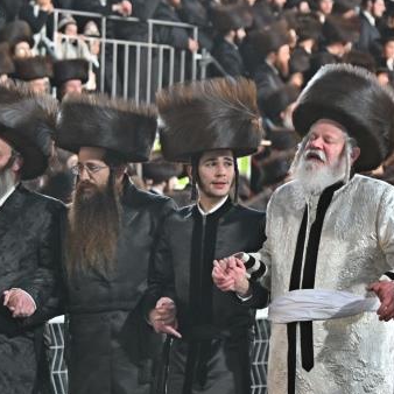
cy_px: 284
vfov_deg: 9.7
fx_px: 2318
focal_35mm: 180
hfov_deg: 9.7
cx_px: 360
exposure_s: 1/125
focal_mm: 70
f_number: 2.8
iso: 500
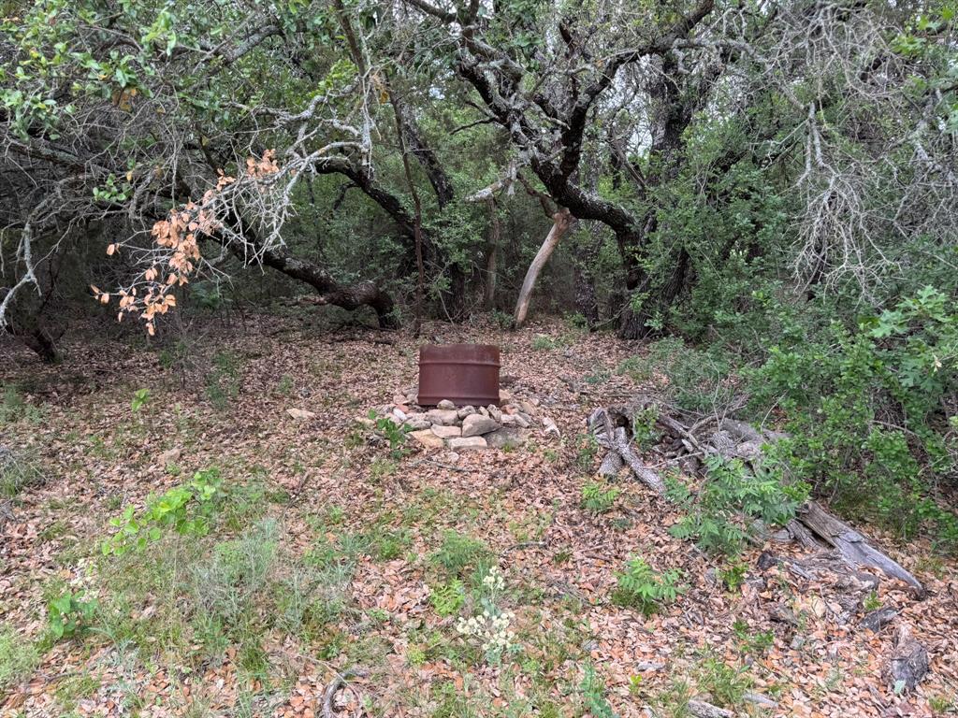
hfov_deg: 71.6
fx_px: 664
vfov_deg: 56.8
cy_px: 359
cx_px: 479
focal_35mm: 24
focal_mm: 6.76
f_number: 1.78
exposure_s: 1/448
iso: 80
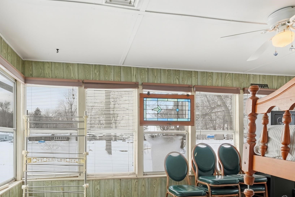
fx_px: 188
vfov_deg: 53.4
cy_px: 140
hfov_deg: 75.6
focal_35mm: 23
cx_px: 125
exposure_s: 1/4000
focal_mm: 10
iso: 800
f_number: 4
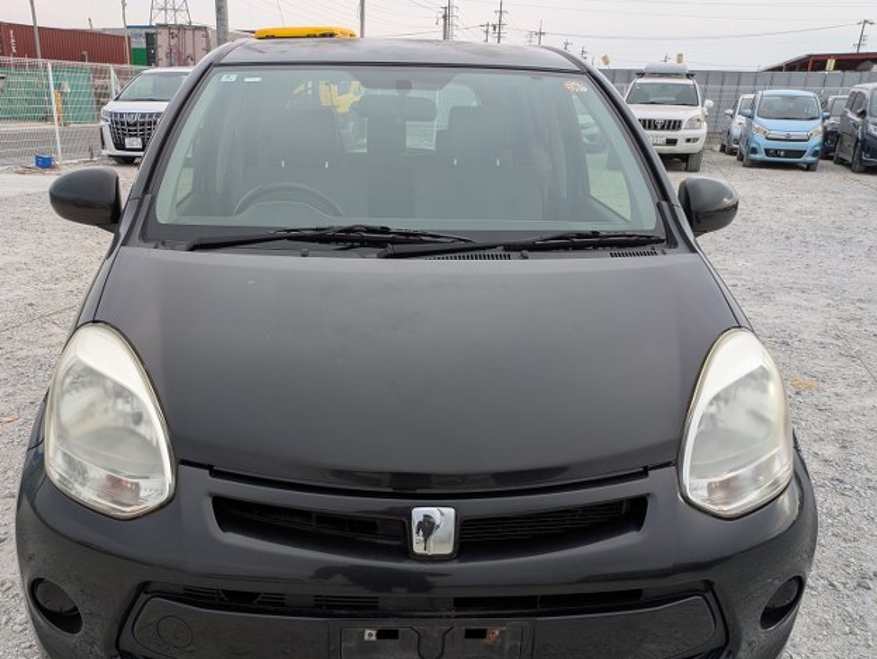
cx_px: 398
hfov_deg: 56.7
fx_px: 811
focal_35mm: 32
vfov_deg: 43.9
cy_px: 410
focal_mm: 5.43
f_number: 1.89
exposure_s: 1/711
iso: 58
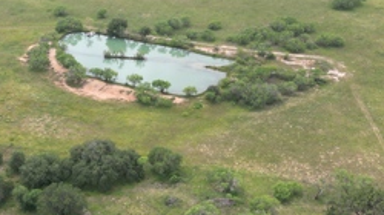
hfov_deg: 30.7
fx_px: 681
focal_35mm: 67
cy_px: 161
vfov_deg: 17.8
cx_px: 77
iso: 100
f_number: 1.7
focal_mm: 6.72
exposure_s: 1/1600
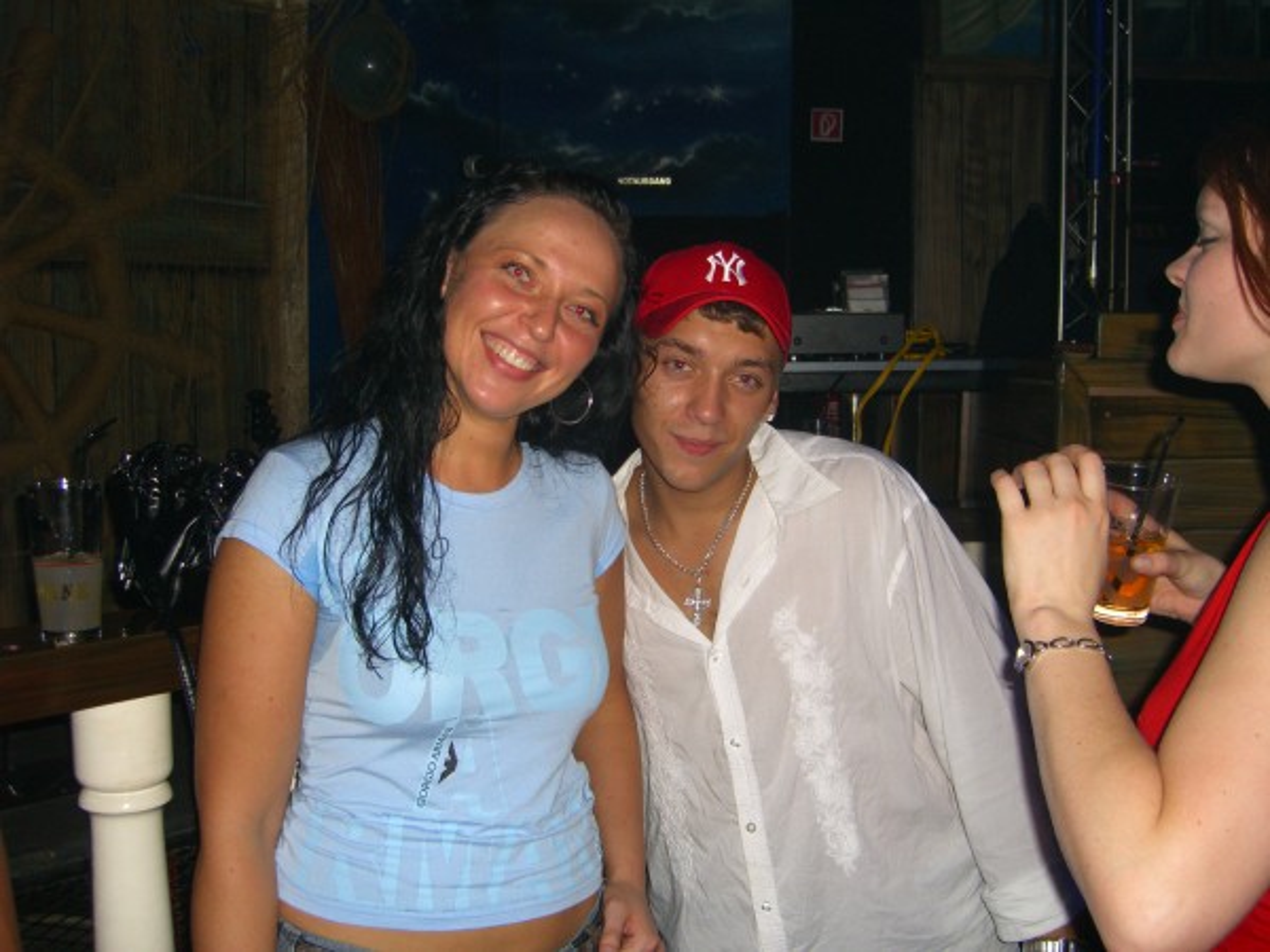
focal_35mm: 38
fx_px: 1394
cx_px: 635
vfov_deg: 37.7
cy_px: 476
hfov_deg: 49.0
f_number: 2.8
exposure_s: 1/60
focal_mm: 7.9
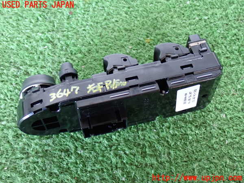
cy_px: 92
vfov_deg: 30.9
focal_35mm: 47
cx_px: 122
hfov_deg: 40.4
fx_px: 331
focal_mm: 8.4
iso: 800
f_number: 3.1
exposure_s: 1/20
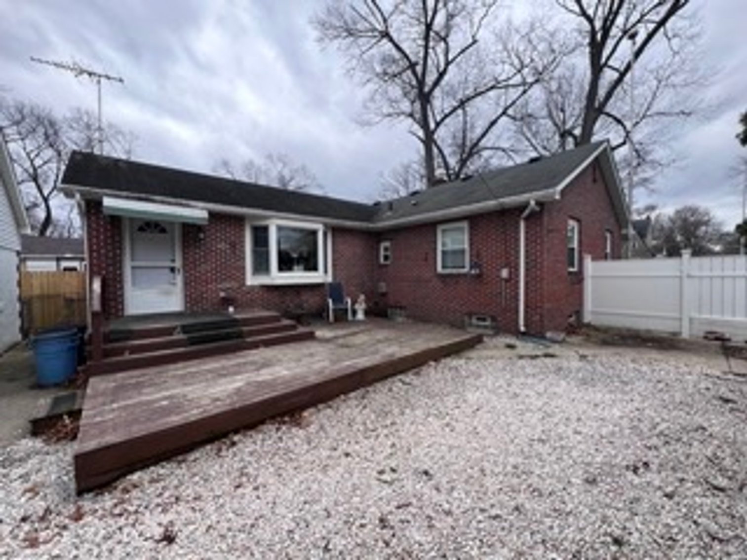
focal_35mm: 13
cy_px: 280
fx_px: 281
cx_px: 374
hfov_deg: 106.2
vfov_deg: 89.9
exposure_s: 1/278
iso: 32
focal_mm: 1.57
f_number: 1.8
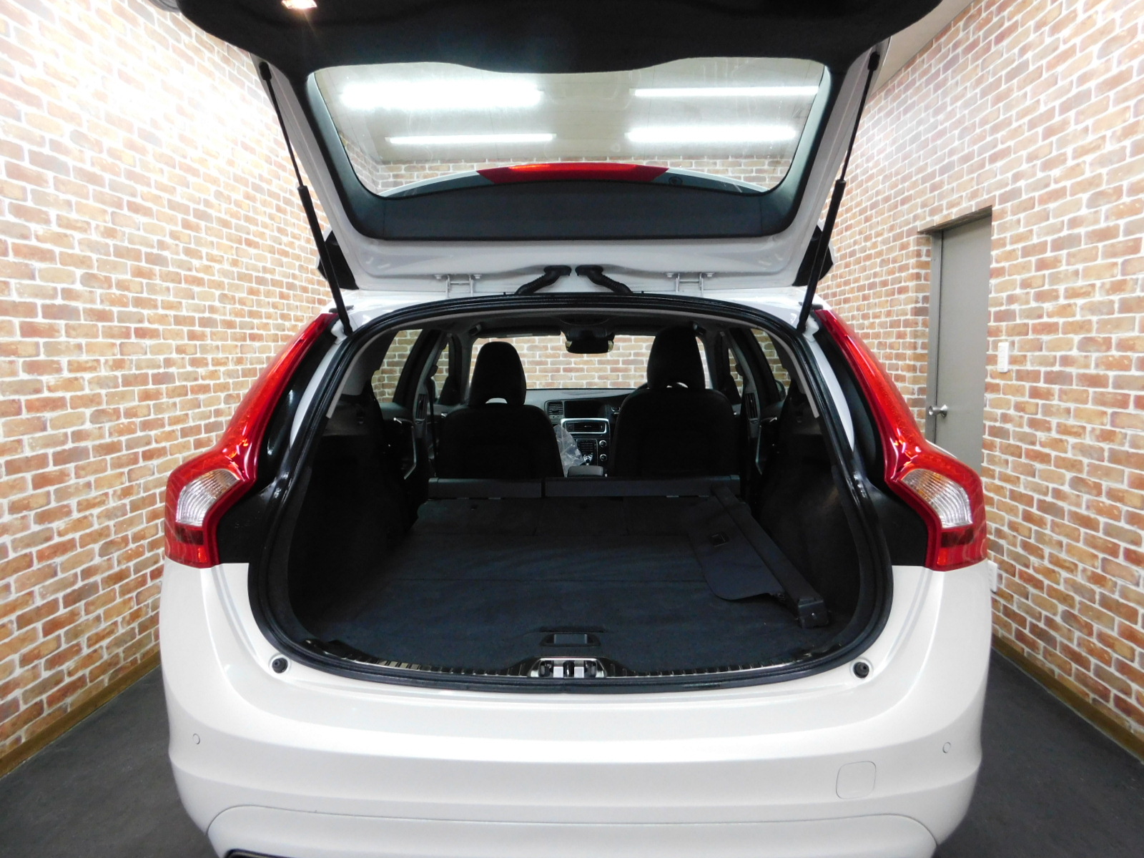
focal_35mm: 23
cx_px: 572
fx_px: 760
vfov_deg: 58.9
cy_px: 429
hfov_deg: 73.9
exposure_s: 1/30
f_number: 3
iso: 400
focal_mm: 4
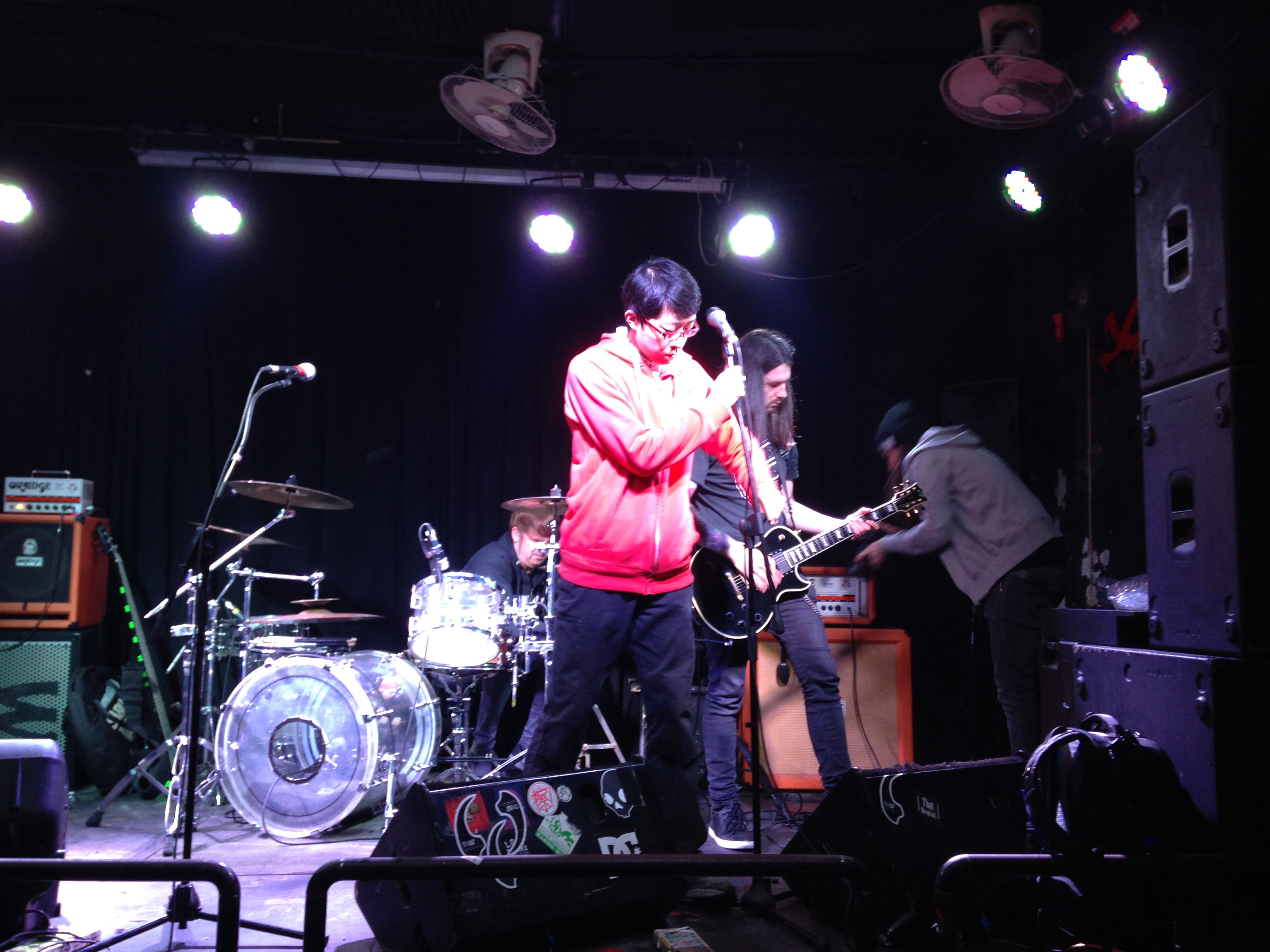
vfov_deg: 42.9
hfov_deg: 55.4
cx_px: 635
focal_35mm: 33
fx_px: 1211
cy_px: 476
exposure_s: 1/20
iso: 64
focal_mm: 4.12
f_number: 2.4
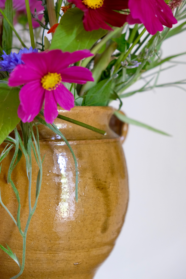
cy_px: 140
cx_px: 93
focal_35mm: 83
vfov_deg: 24.5
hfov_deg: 16.5
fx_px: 643
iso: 2000
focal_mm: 55
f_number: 4
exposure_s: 1/60
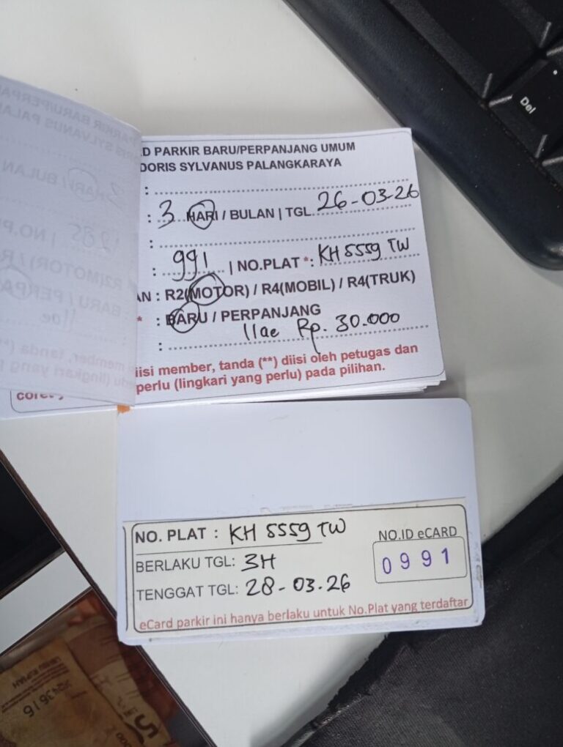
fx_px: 584
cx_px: 282
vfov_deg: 65.2
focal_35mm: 27
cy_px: 374
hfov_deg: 51.5
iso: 179
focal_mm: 3.98
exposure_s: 1/50
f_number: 1.8
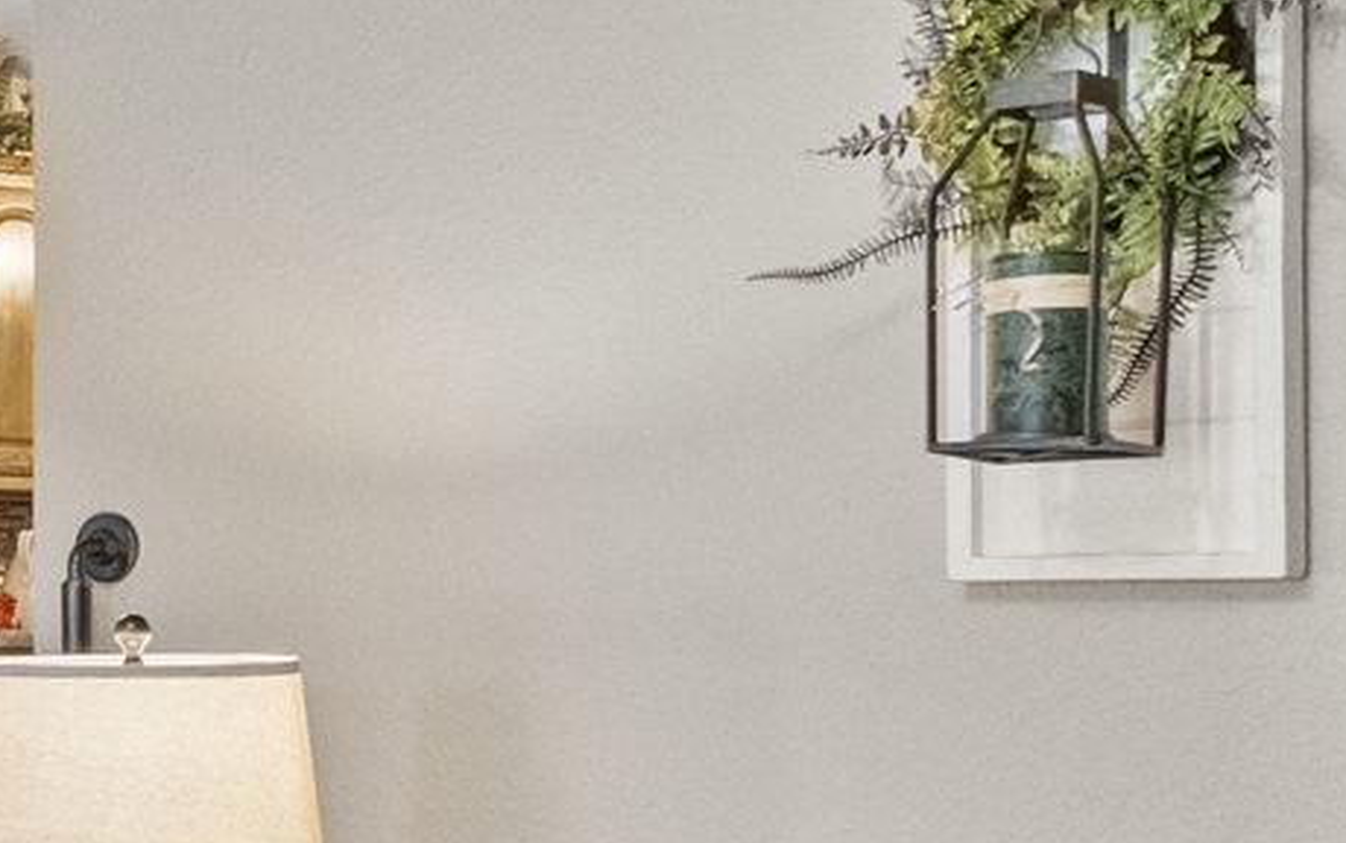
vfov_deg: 15.7
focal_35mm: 83
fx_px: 3046
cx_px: -904
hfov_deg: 19.9
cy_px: 505
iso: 800
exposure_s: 1/4
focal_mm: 10
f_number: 5.6
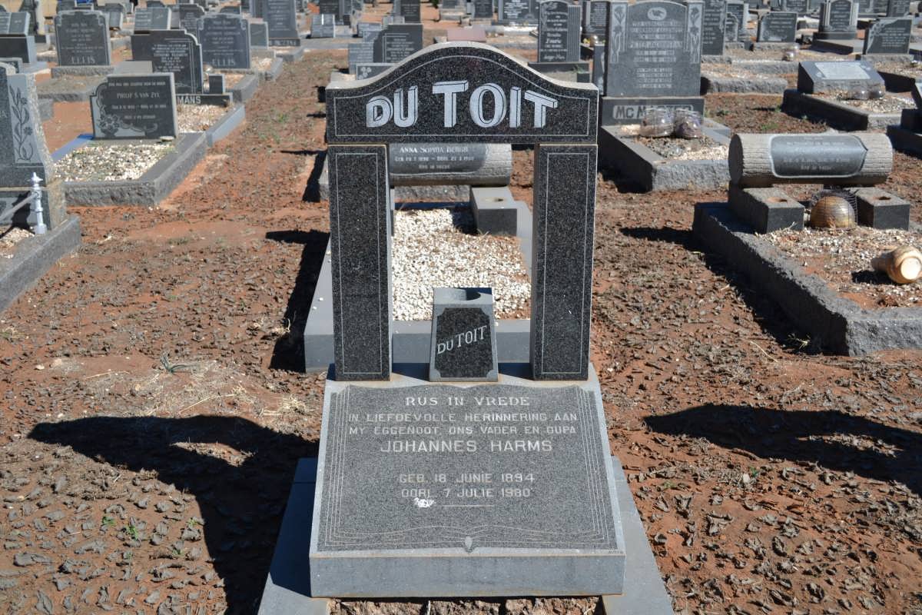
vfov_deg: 31.9
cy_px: 308
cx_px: 461
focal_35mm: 42
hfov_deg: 46.4
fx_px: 1076
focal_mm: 28
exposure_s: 1/125
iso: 100
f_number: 5.6
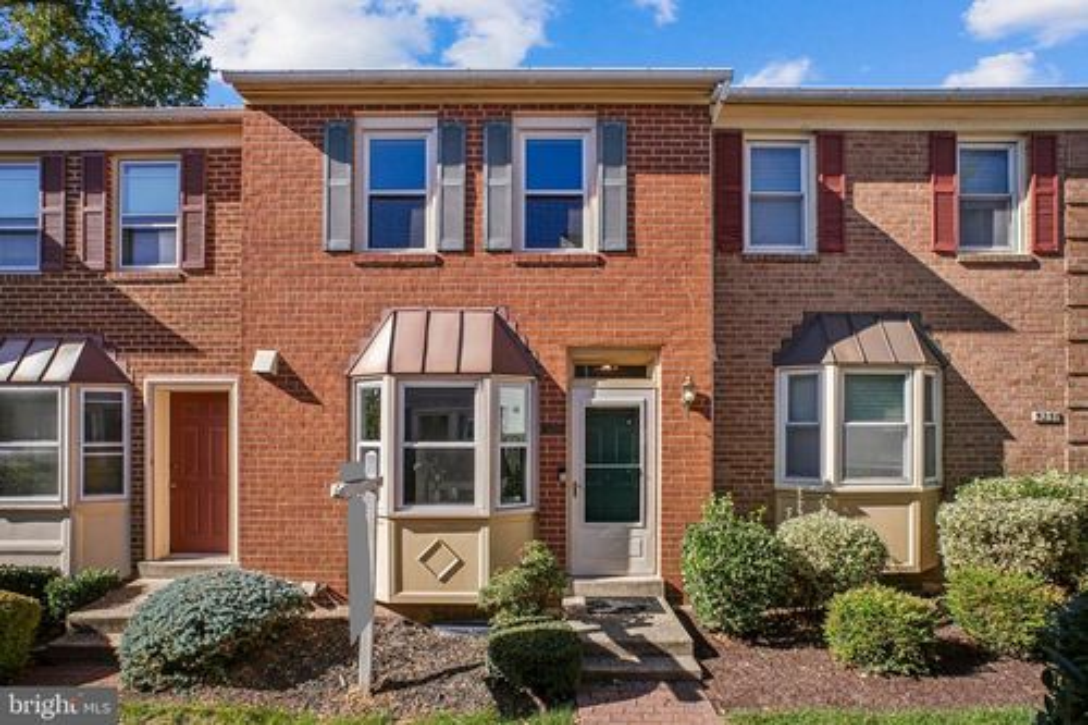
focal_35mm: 16
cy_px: 362
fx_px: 498
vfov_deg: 72.0
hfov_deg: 95.0
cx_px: 544
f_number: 8
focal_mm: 11
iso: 100
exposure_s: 1/125
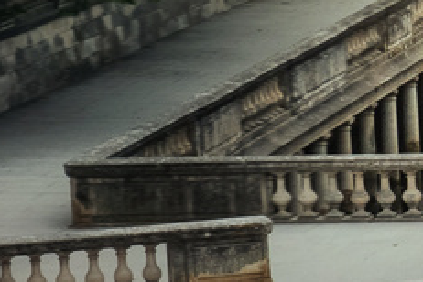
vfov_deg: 4.3
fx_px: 3795
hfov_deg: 5.9
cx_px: 1348
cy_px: 240
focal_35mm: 323
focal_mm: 17.19
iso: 100
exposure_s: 1/1250
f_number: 5
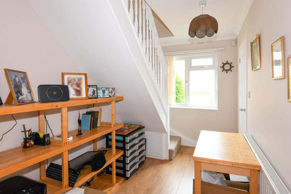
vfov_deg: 64.6
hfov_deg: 86.9
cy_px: 97
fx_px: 154
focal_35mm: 19
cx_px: 146
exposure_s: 1/100
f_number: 6.3
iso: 640
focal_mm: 19
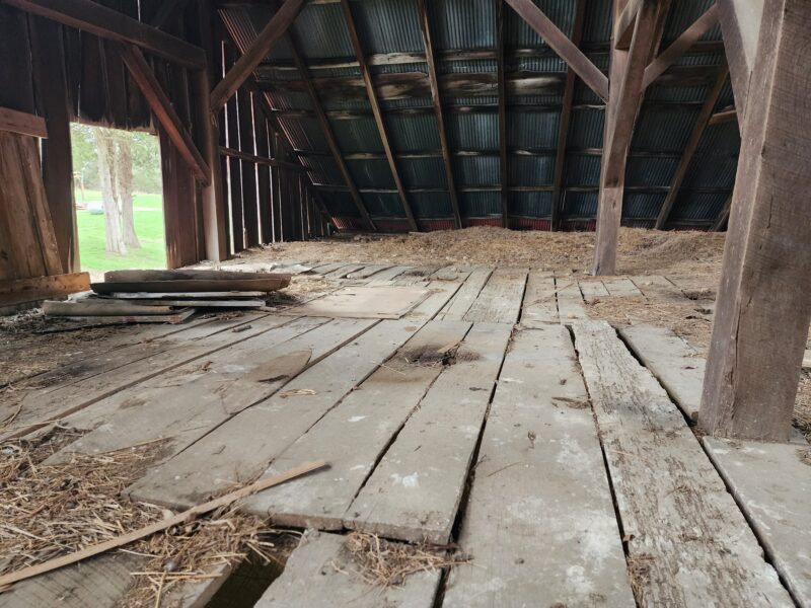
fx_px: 539
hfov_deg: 73.9
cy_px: 304
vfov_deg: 58.9
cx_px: 406
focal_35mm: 23
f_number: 1.8
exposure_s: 1/60
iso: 500
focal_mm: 6.4
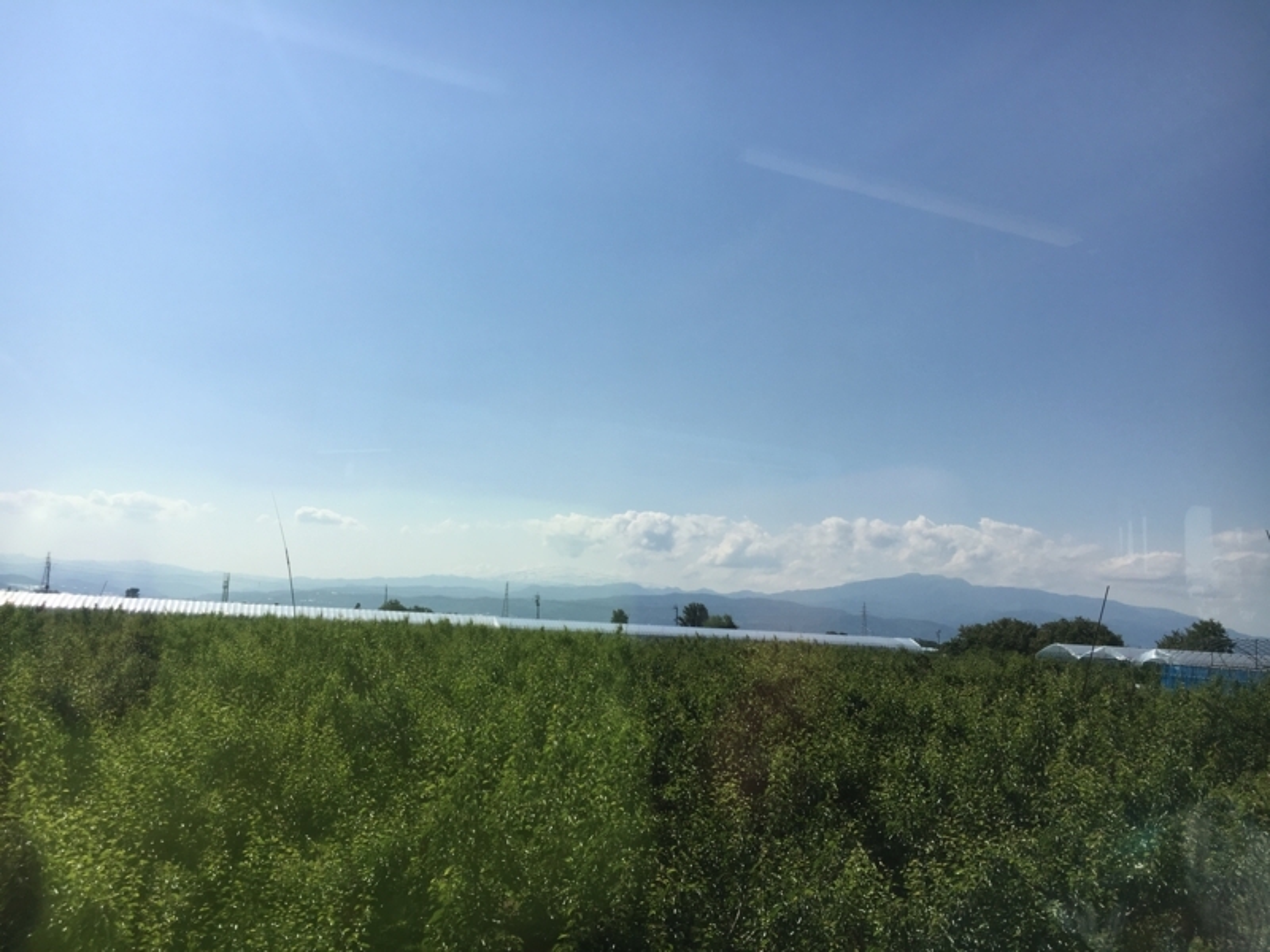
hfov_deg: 61.7
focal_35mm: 29
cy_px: 476
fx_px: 1064
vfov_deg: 48.2
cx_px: 635
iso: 25
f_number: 2.2
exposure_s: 1/3846
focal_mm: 4.15
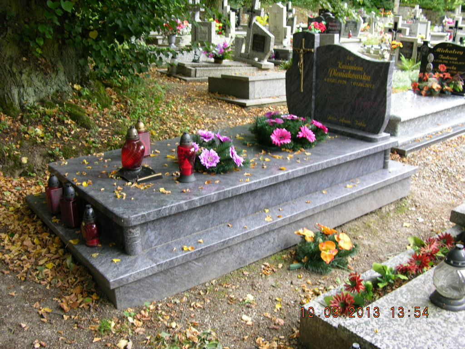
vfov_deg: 40.7
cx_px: 232
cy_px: 174
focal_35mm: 35
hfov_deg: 52.6
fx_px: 470
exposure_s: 1/28.7
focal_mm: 8.9
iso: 51
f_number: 2.8
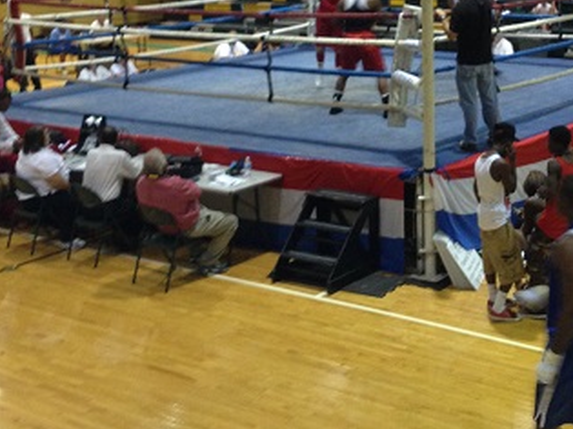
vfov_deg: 19.5
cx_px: 364
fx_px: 1224
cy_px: 45
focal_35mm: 74
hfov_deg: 26.2
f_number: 2.4
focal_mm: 4.28
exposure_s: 1/20
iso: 160
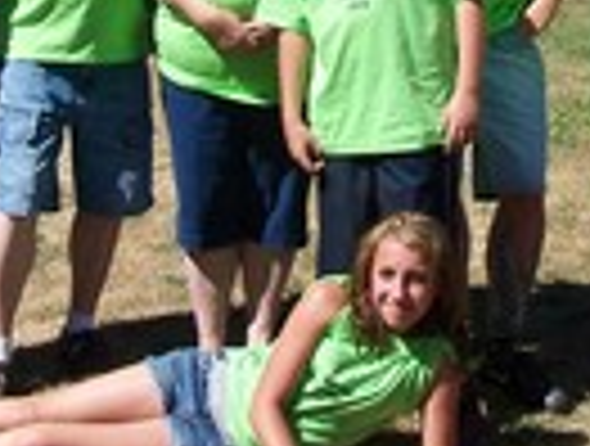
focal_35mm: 113
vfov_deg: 12.7
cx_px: 412
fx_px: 1931
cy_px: -137
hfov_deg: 17.3
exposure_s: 1/750
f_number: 4
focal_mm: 6.3
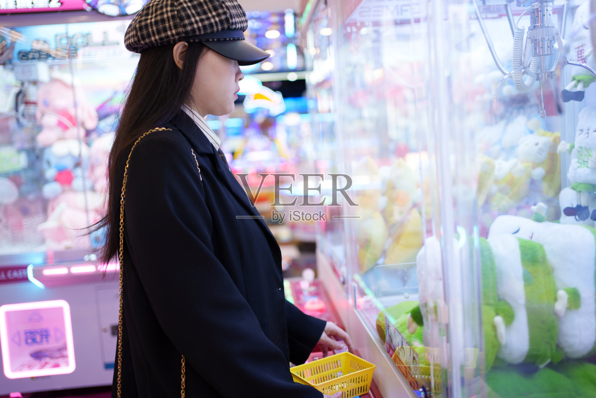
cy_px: 199
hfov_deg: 54.4
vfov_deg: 37.9
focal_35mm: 35
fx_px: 579
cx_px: 298
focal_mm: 35
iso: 100
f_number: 1.8
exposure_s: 1/160
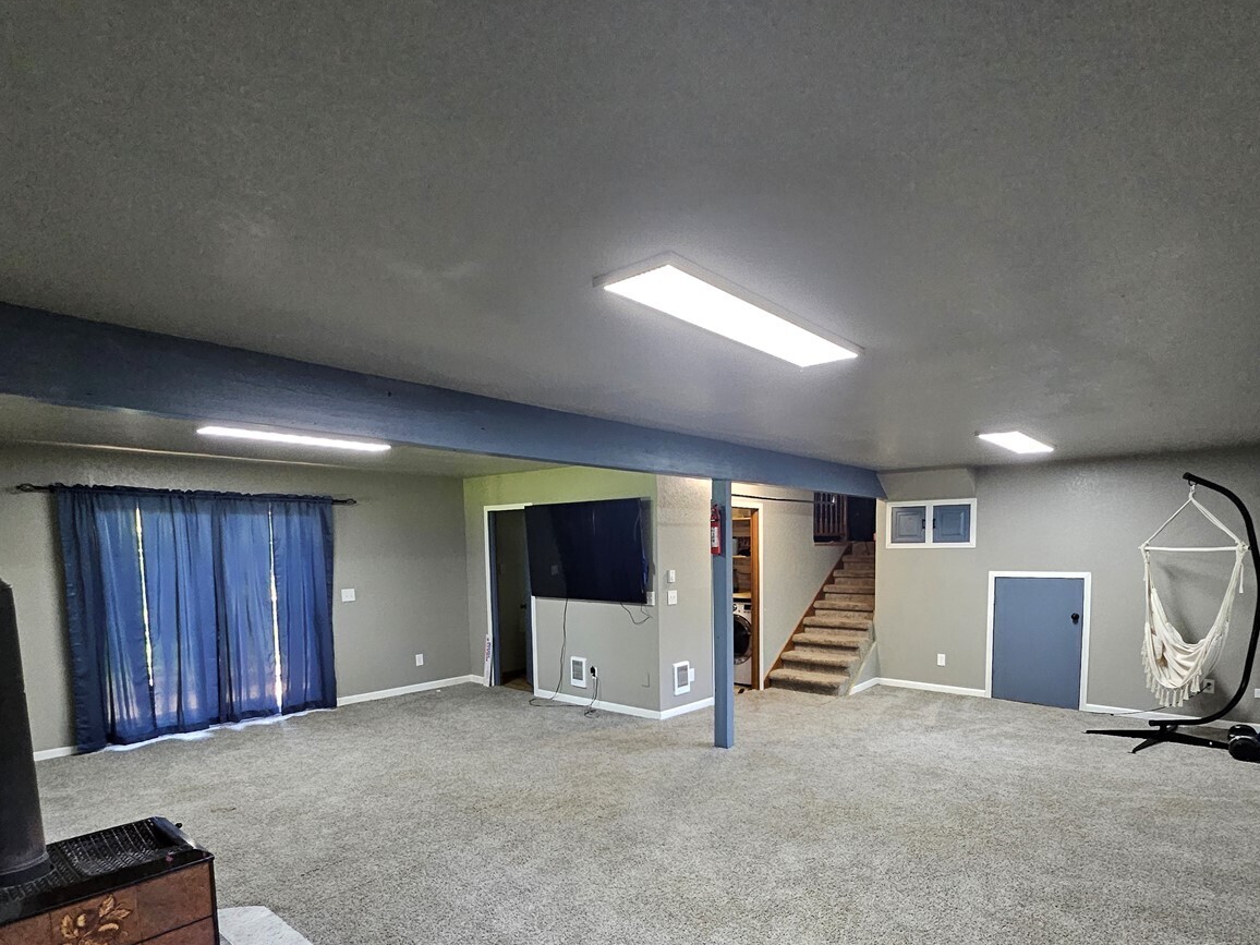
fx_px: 655
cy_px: 606
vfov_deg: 70.1
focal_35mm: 18
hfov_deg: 87.4
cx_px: 698
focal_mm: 1.74
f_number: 2.2
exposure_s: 1/60
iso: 400
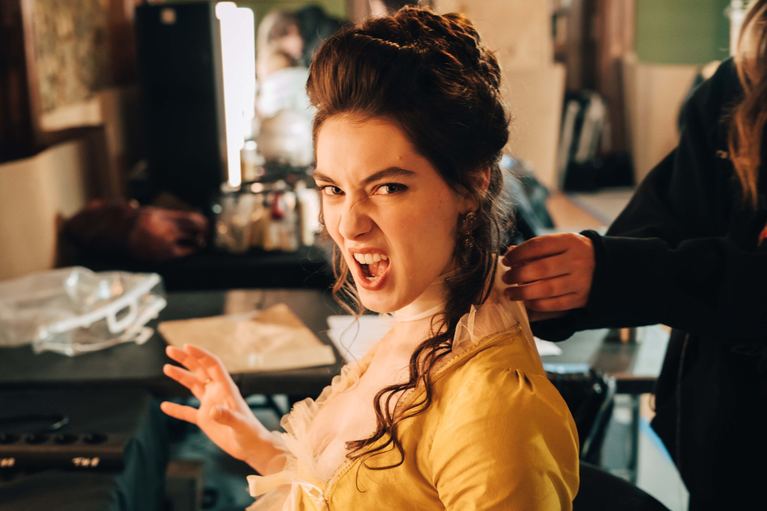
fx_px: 1065
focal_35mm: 50
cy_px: 256
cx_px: 384
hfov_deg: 39.6
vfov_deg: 27.0
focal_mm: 50
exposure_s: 1/125
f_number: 4
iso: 6400
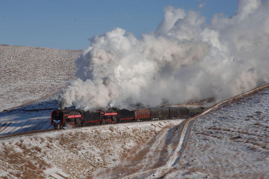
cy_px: 90
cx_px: 134
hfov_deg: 19.5
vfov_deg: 13.0
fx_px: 783
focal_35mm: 105
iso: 250
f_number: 16
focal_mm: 70
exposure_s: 1/400
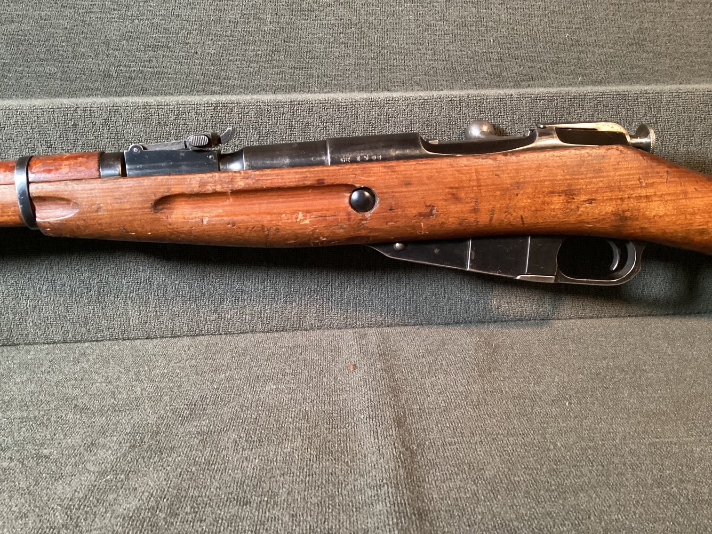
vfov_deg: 45.4
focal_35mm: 31
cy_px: 267
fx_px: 638
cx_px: 356
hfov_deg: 58.3
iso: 400
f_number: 2.4
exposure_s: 1/40
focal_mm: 3.3
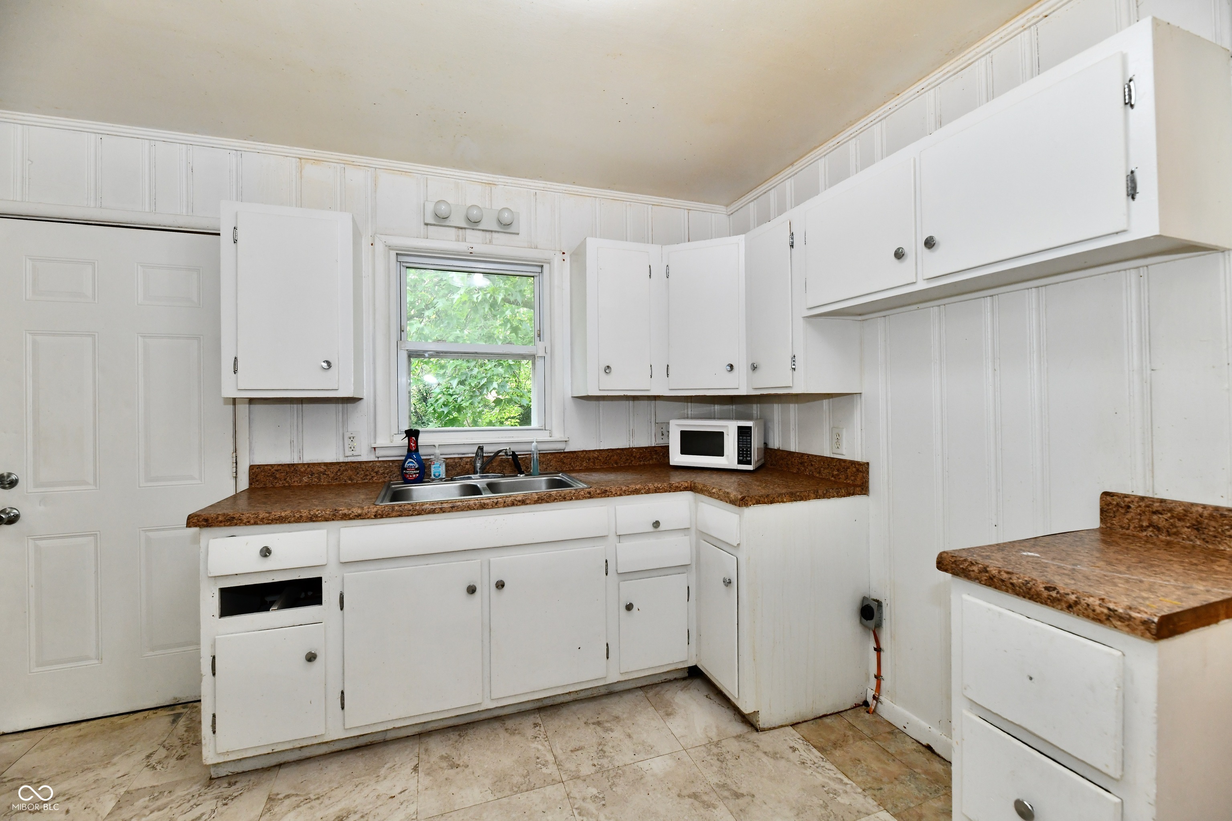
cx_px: 616
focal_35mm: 14
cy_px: 410
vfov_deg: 81.2
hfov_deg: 104.3
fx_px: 479
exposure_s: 1/100
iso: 800
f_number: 7.1
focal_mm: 14
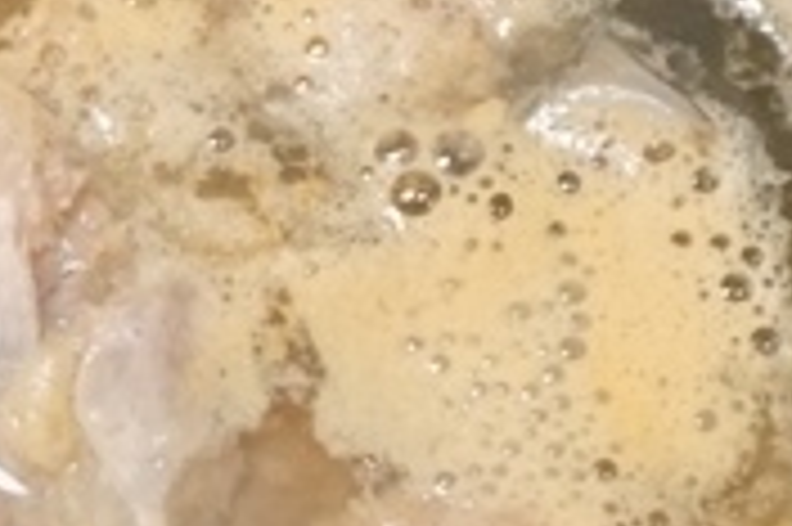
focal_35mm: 253
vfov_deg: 5.4
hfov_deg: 8.0
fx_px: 5559
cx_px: -410
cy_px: 560
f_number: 4.5
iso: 2000
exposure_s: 1/60
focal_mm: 29
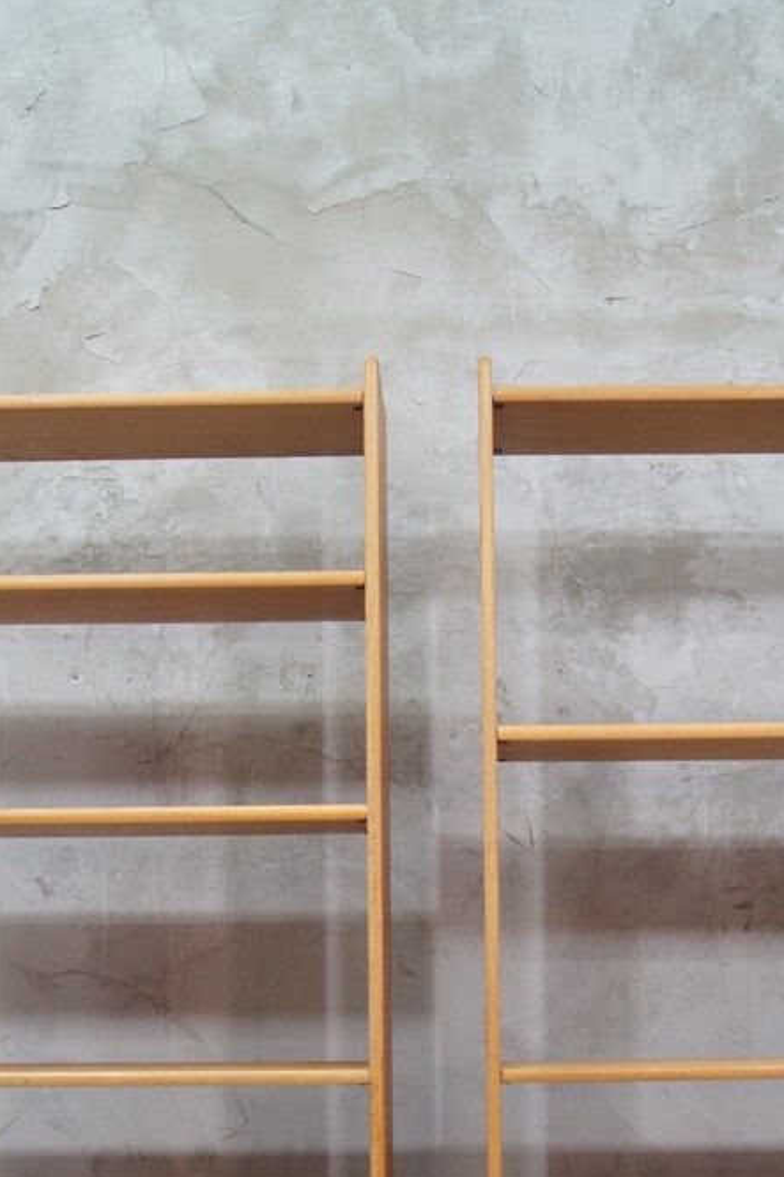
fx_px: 1667
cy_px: 936
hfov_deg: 26.4
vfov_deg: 37.5
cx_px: 453
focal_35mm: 51
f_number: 8
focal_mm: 18
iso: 400
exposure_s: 1/8
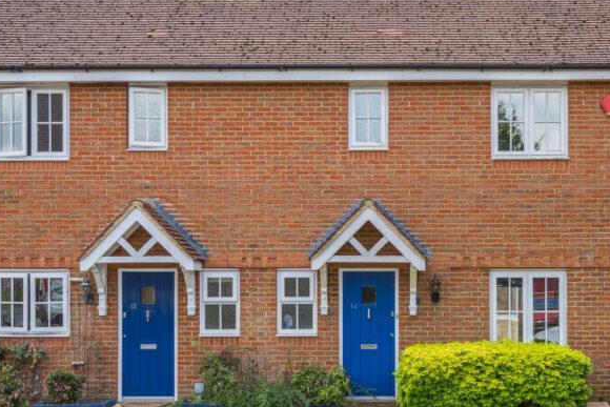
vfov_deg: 25.5
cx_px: 377
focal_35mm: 53
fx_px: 898
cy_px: 229
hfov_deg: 37.3
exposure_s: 1/500
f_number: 5.6
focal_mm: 30
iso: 250
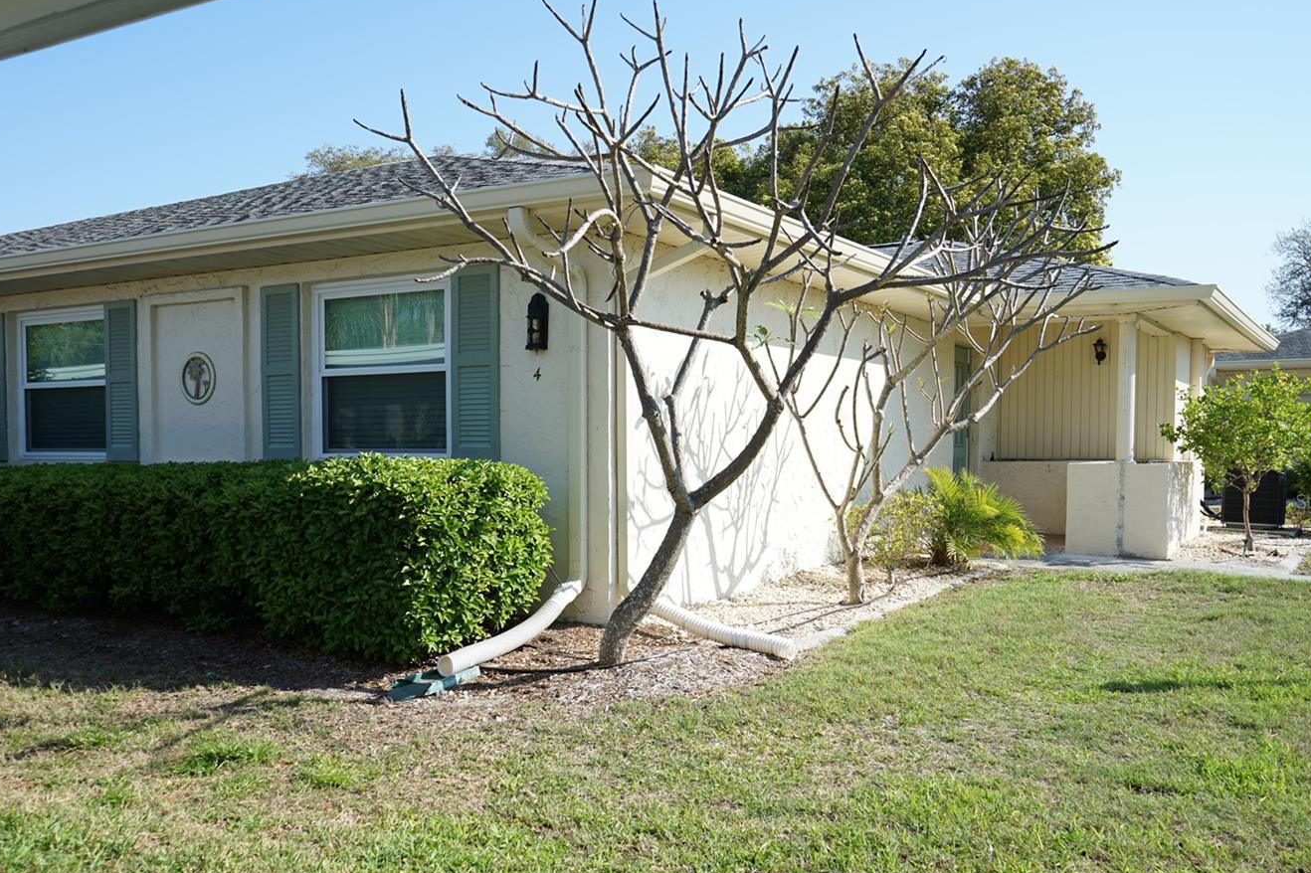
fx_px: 1238
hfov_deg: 55.7
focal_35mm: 34
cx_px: 589
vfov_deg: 38.8
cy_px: 501
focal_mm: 28
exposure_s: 1/250
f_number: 6.3
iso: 100
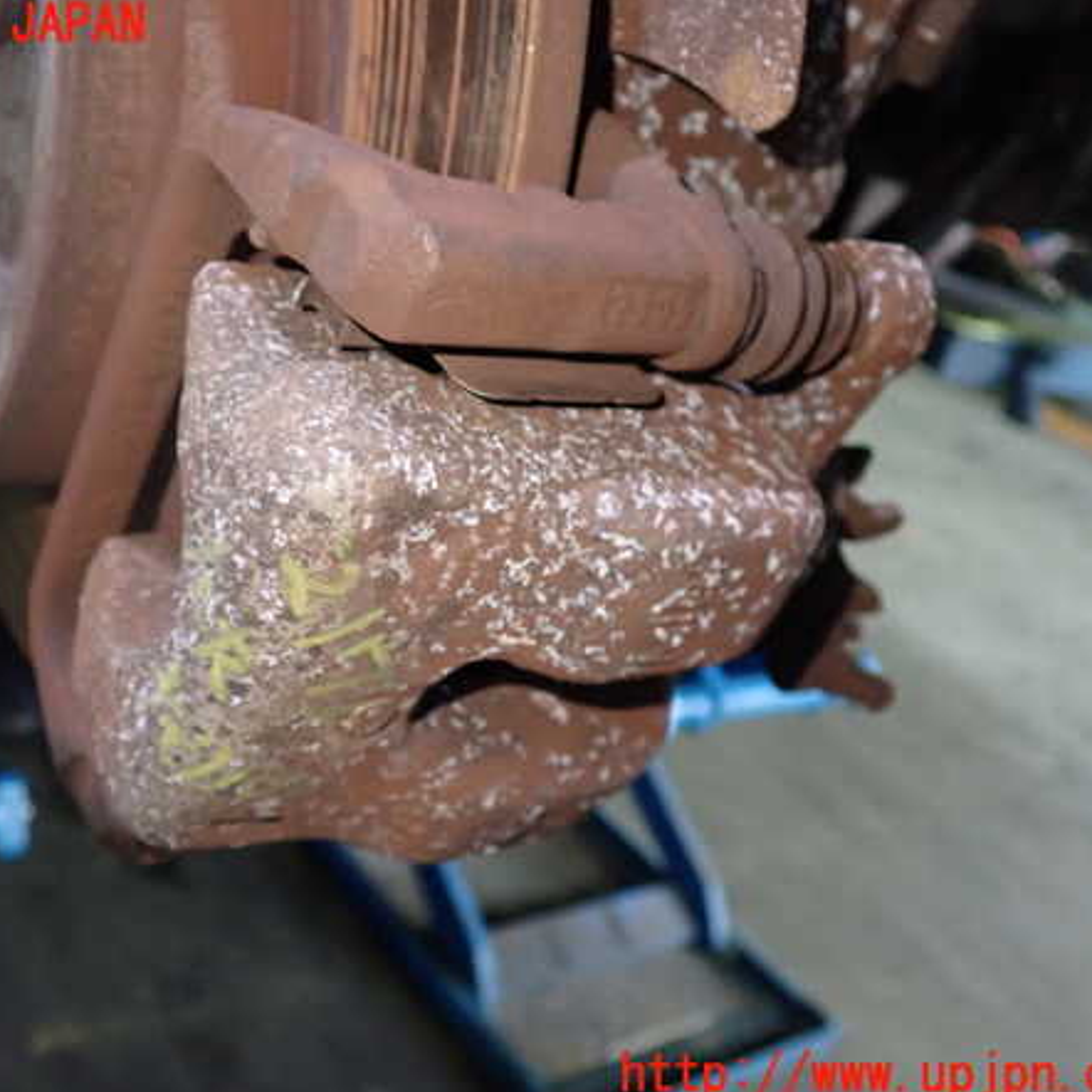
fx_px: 1285
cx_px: 437
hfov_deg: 45.8
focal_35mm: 36
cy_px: 551
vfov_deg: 46.0
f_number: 2.3
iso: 640
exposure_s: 1/30
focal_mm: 5.4
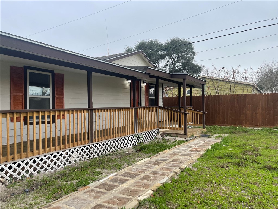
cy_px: 104
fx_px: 201
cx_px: 139
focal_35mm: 25
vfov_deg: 54.9
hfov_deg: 69.4
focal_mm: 5.1
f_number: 1.6
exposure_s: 1/561
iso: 32
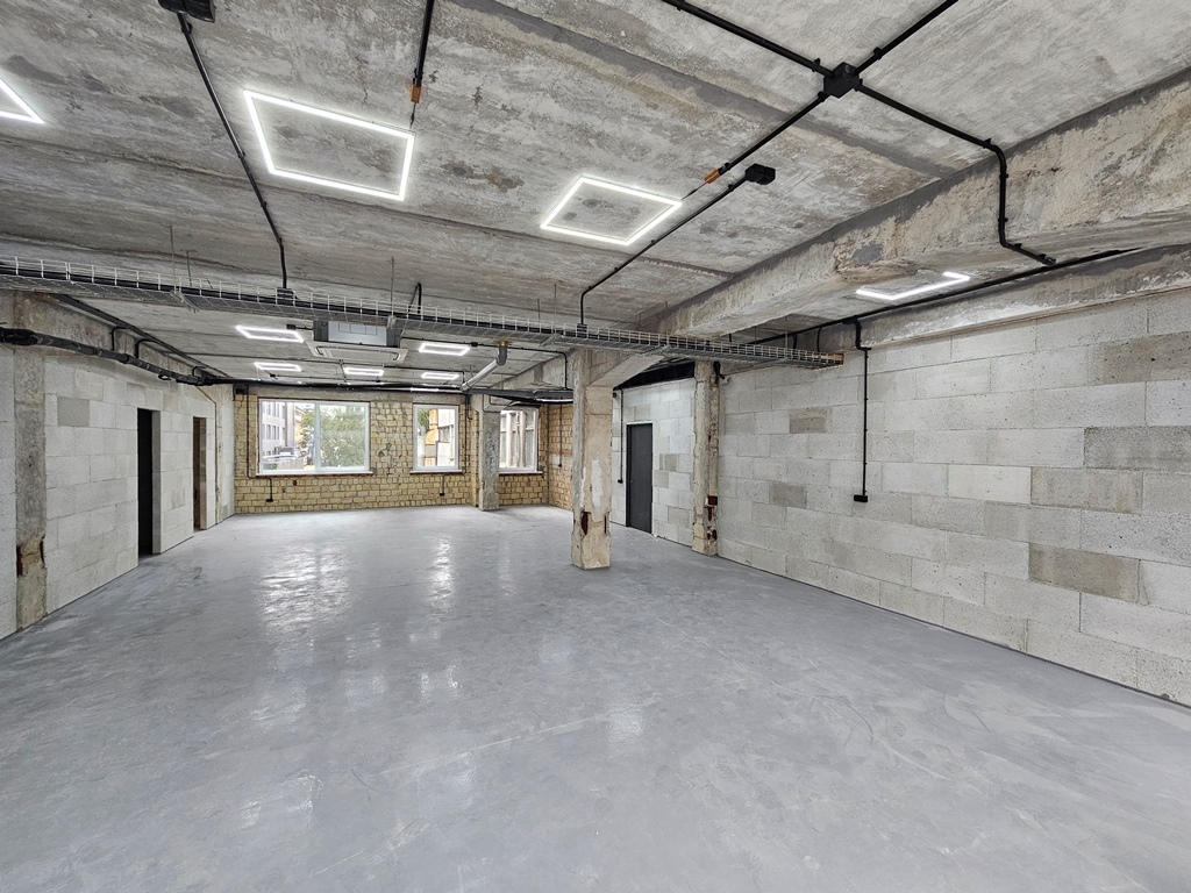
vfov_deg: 89.9
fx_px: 447
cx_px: 596
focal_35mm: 13
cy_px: 446
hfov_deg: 106.2
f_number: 2.2
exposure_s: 1/100
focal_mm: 2.2
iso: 160
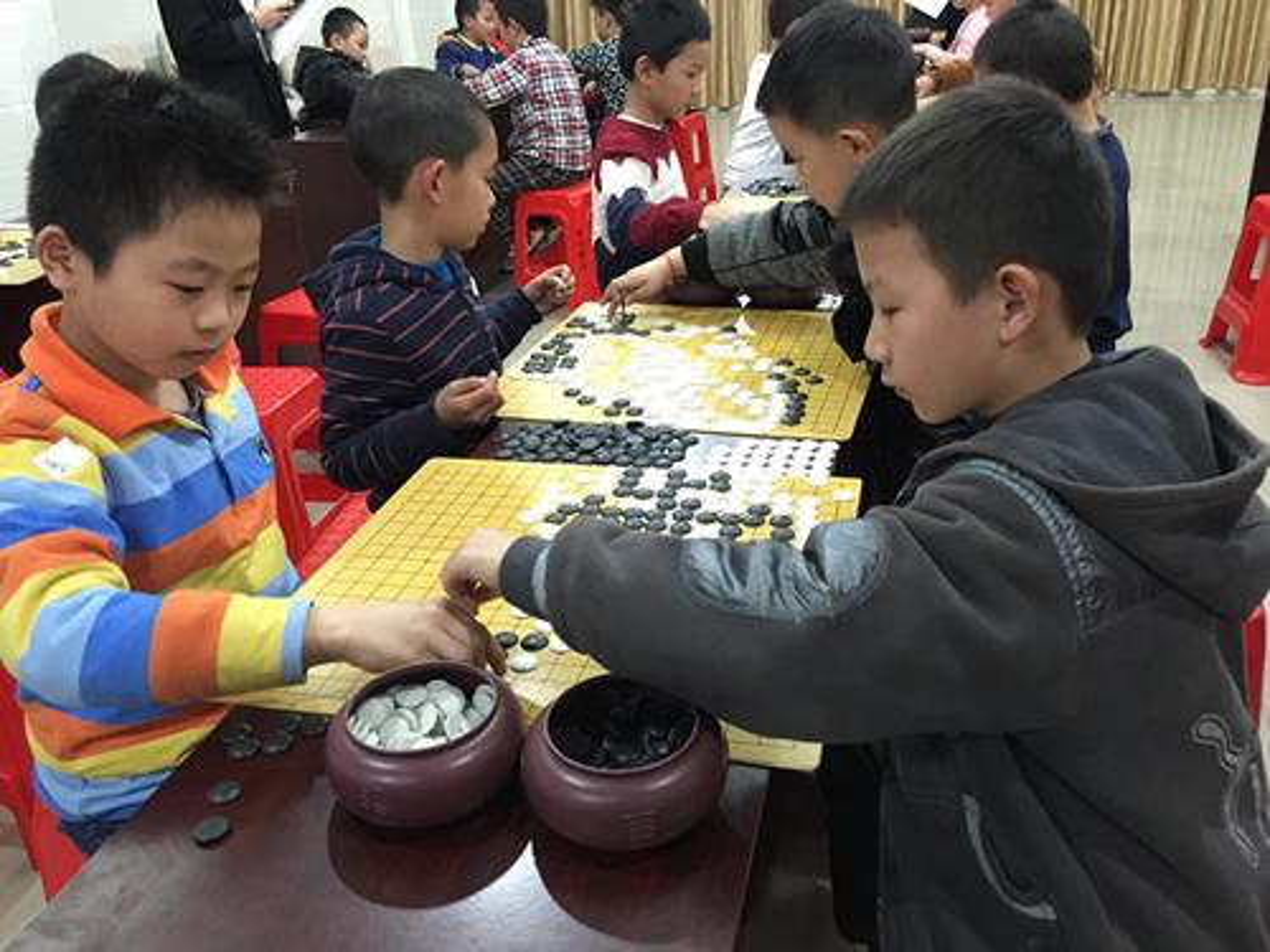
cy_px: 476
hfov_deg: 61.7
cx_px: 635
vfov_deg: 48.2
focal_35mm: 29
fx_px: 1064
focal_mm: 4.15
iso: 160
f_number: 2.2
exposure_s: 1/8
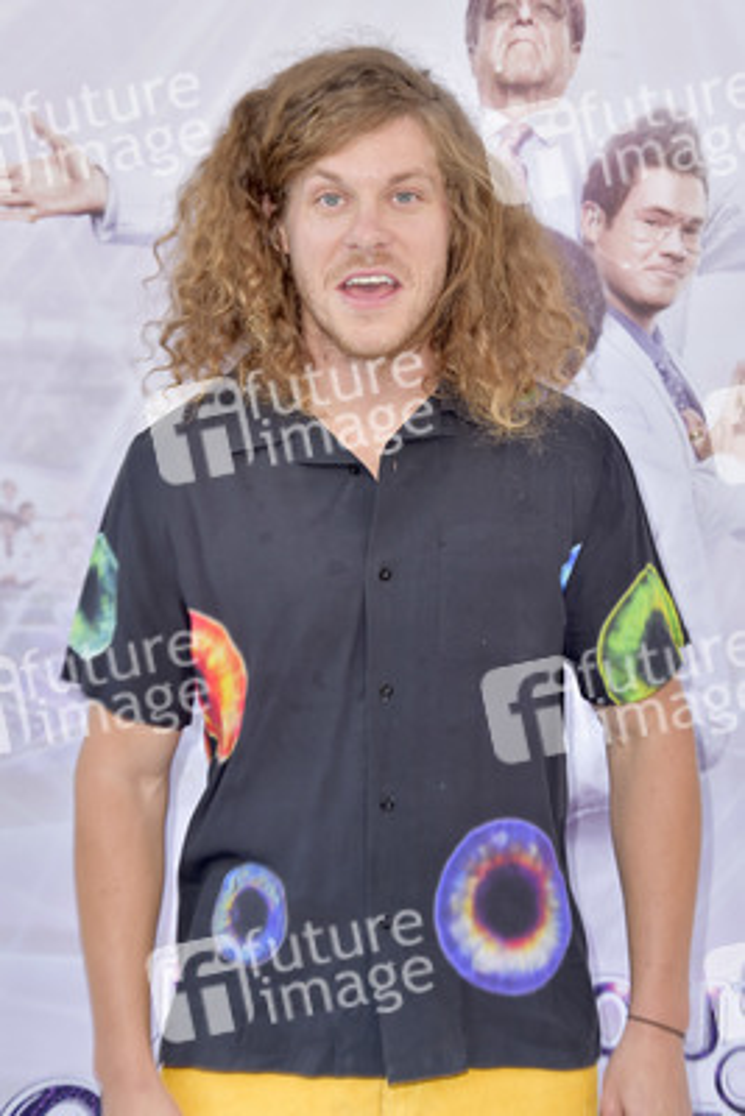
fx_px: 2791
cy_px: 558
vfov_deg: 22.6
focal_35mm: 90
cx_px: 372
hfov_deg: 15.2
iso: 320
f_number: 7.1
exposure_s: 1/250
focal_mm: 90
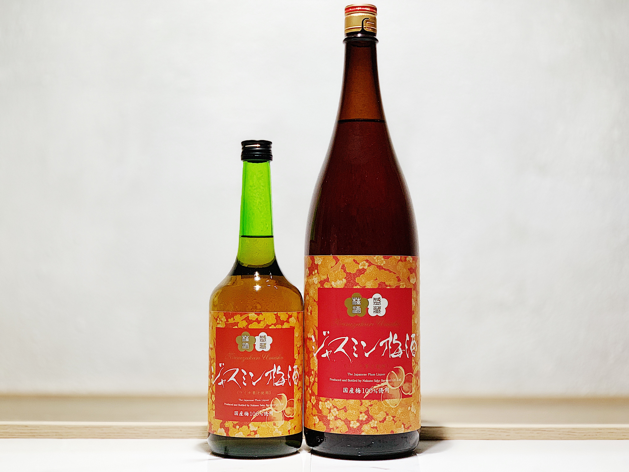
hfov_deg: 36.8
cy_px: 236
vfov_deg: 28.0
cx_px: 314
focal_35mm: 52
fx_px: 945
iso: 100
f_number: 2.4
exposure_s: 1/50
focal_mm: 6
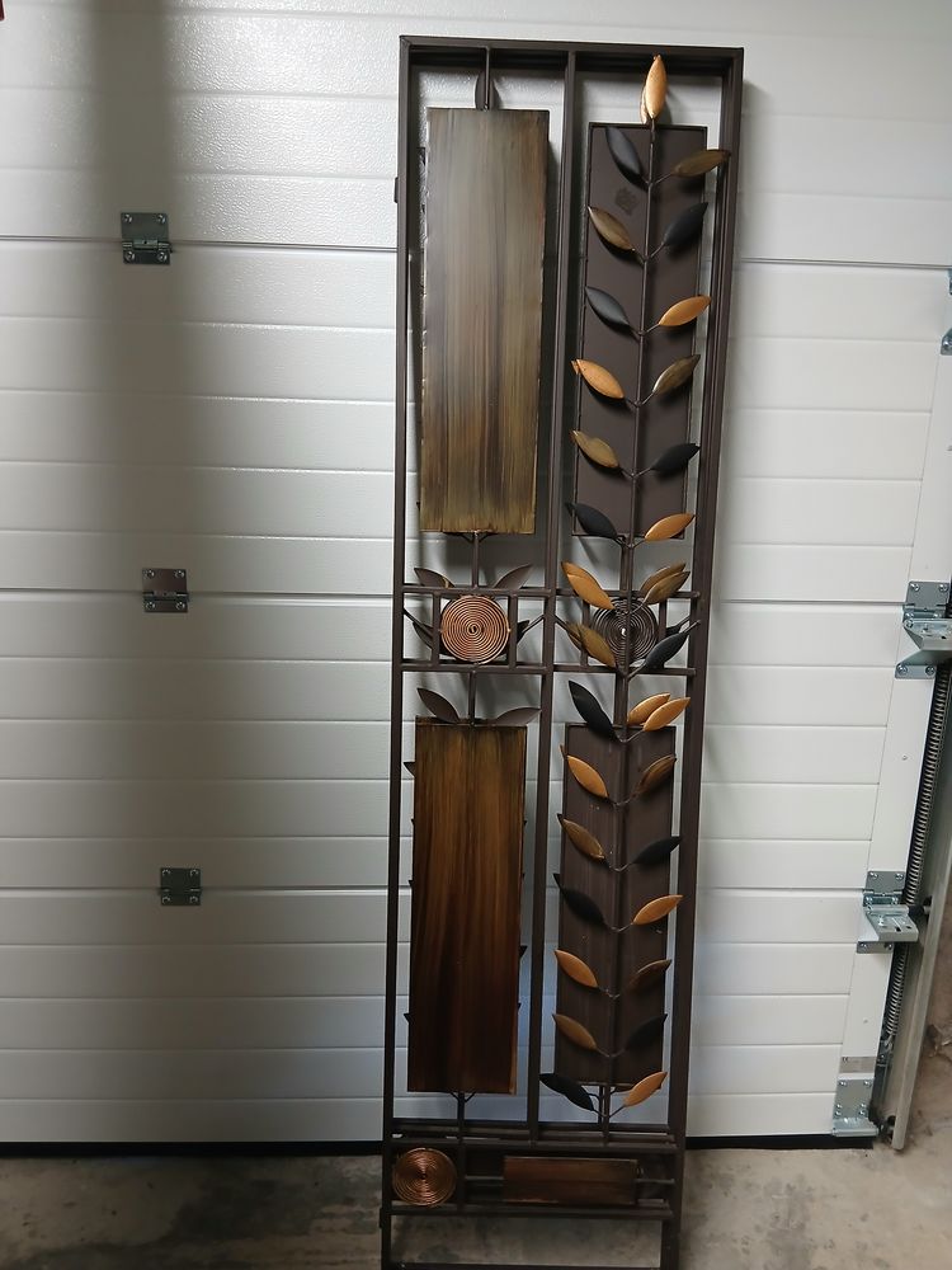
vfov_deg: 67.3
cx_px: 476
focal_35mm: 26
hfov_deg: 53.1
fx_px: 953
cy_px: 635
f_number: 1.8
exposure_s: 1/33.3
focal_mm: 3.98
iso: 320
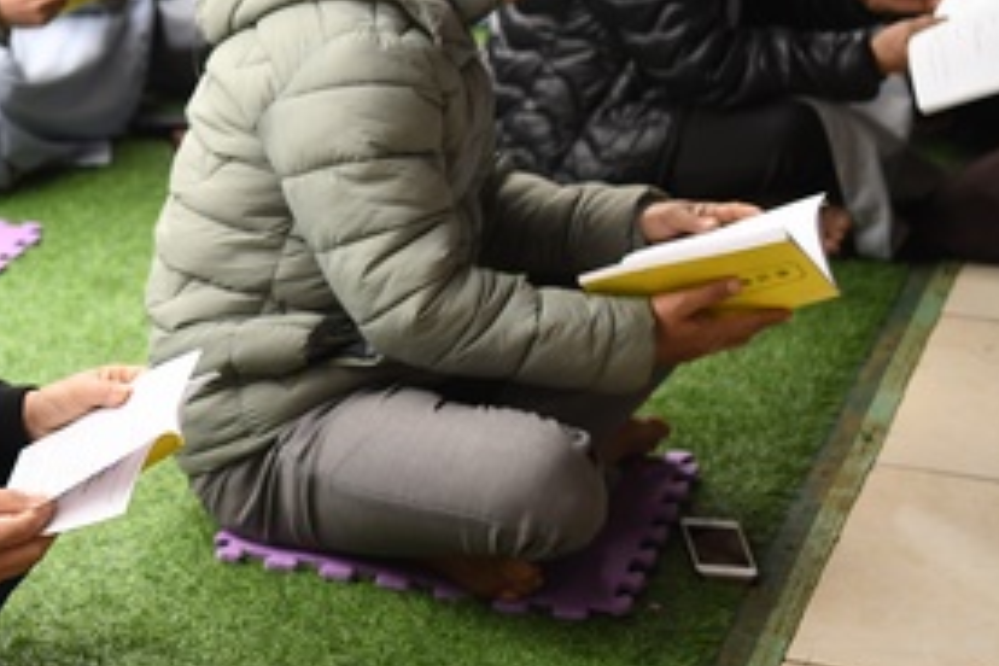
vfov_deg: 12.0
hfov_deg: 17.5
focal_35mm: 113
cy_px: 20
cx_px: -116
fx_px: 3136
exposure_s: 1/800
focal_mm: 48
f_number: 2.8
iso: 1250
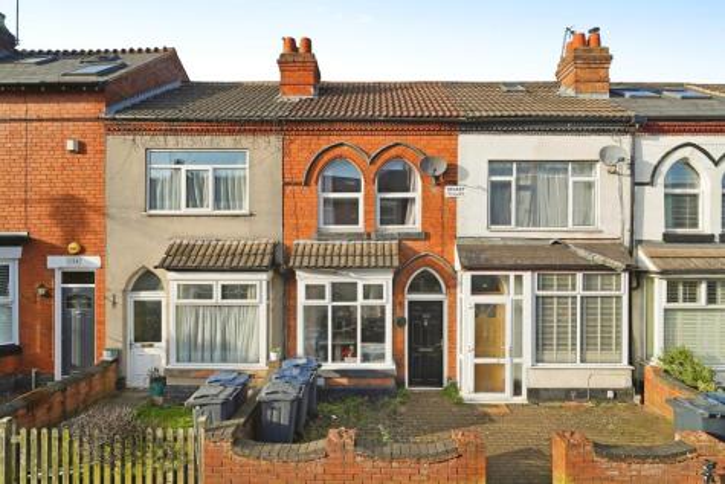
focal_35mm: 16
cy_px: 242
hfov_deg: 96.7
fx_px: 322
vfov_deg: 73.8
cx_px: 362
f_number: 6.3
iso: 200
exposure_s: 1/640
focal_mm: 16
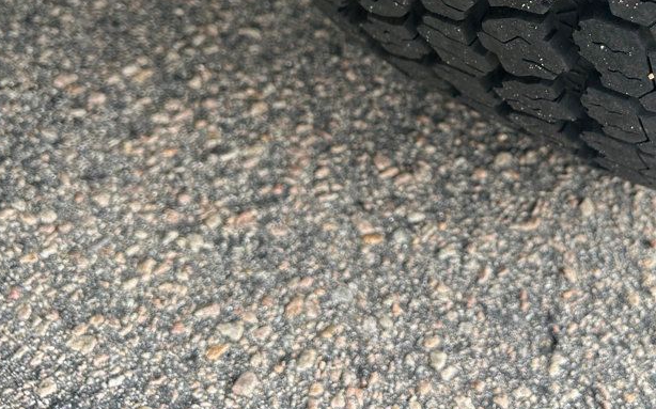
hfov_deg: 42.3
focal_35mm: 46
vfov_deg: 27.2
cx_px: 485
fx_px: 822
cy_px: 64
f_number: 1.5
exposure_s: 1/146
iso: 64
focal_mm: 5.7
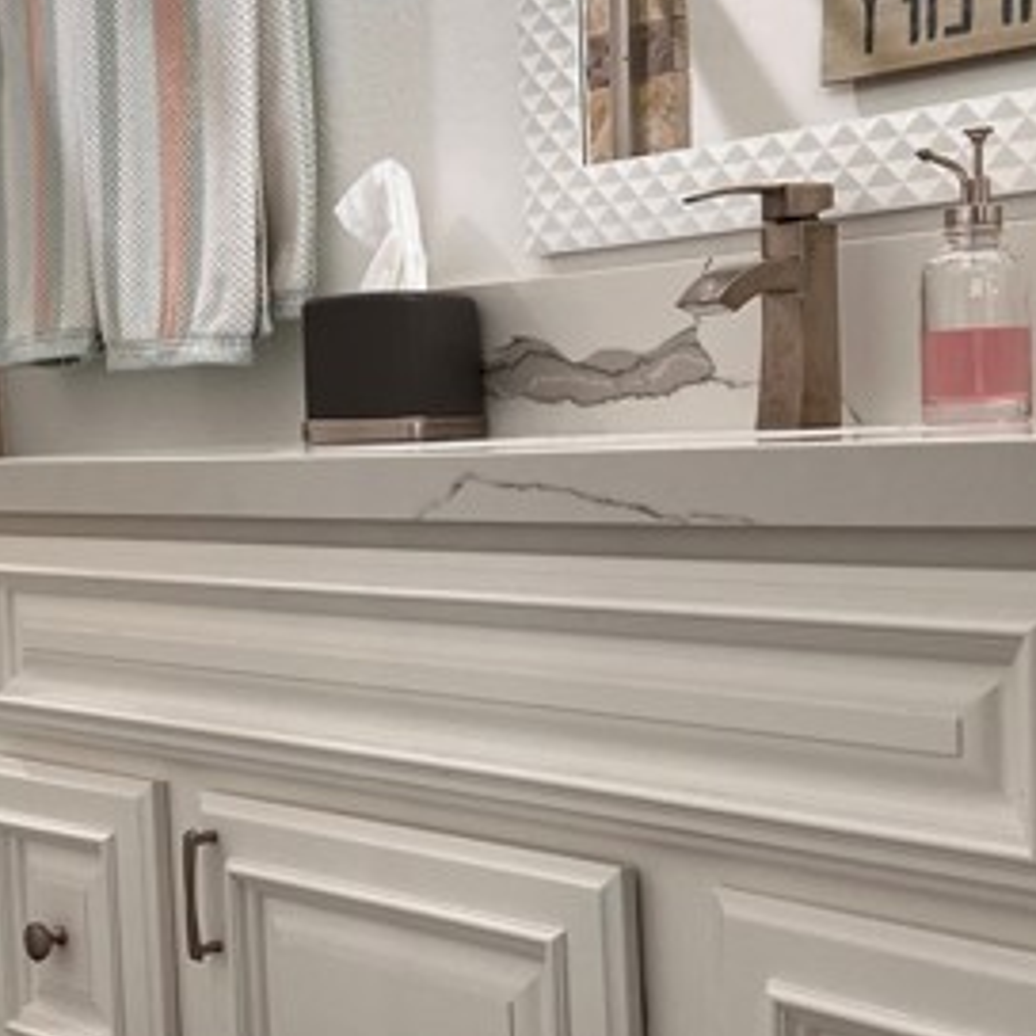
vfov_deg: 31.6
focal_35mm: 54
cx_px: 541
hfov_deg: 31.6
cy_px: 545
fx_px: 1828
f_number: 1.5
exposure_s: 1/120
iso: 100
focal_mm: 5.7
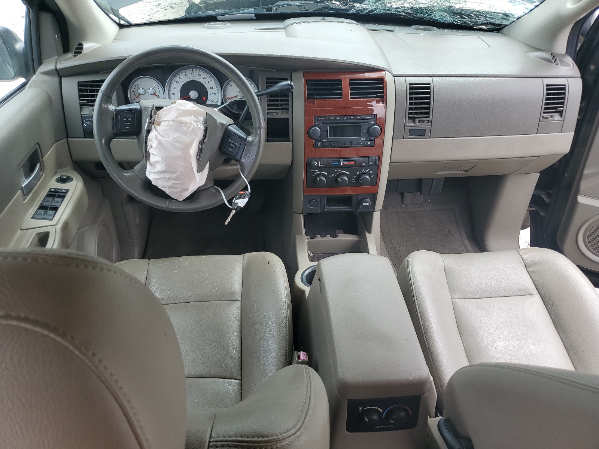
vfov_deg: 53.1
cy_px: 224
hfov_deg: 67.3
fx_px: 450
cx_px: 300
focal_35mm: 26
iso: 50
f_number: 1.5
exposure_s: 1/417
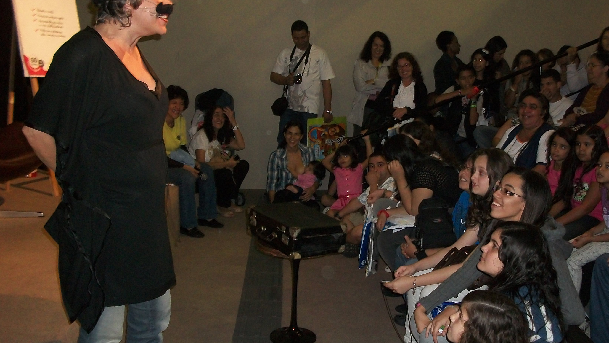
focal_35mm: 39
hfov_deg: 51.5
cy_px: 179
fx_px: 630
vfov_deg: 30.4
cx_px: 337
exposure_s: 1/30
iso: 240
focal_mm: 5.7
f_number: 2.9
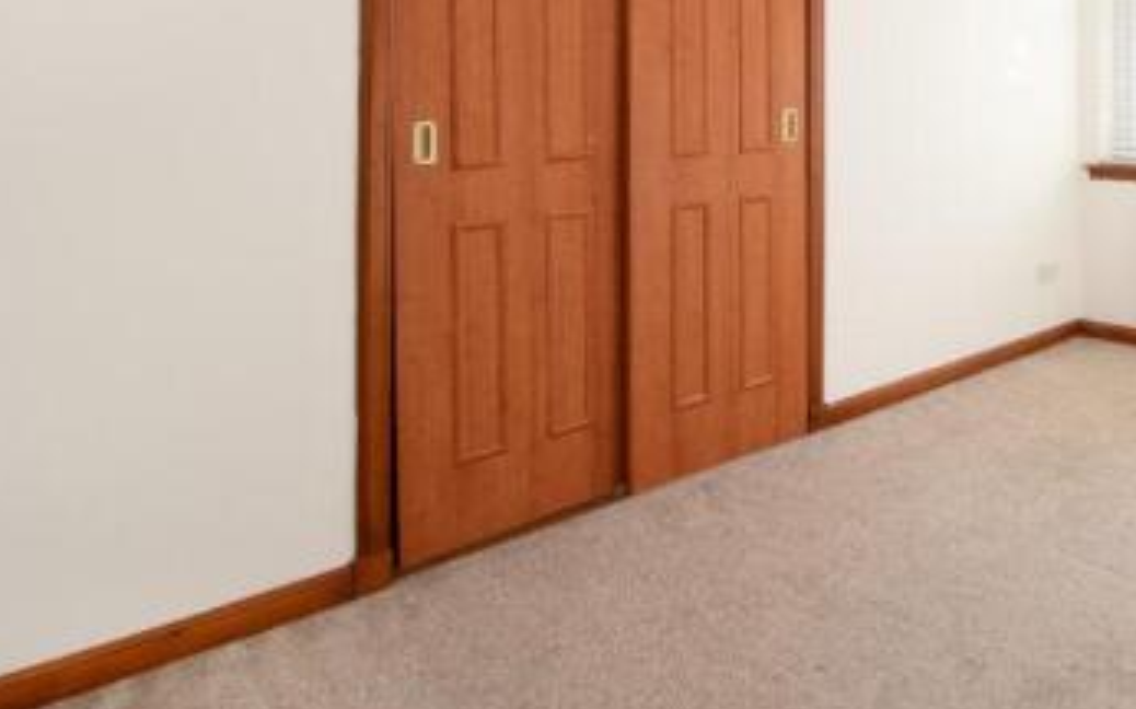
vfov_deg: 40.2
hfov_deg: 56.4
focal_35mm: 29
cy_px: 84
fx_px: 898
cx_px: 1008
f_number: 8
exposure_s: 1/15
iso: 160
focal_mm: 10
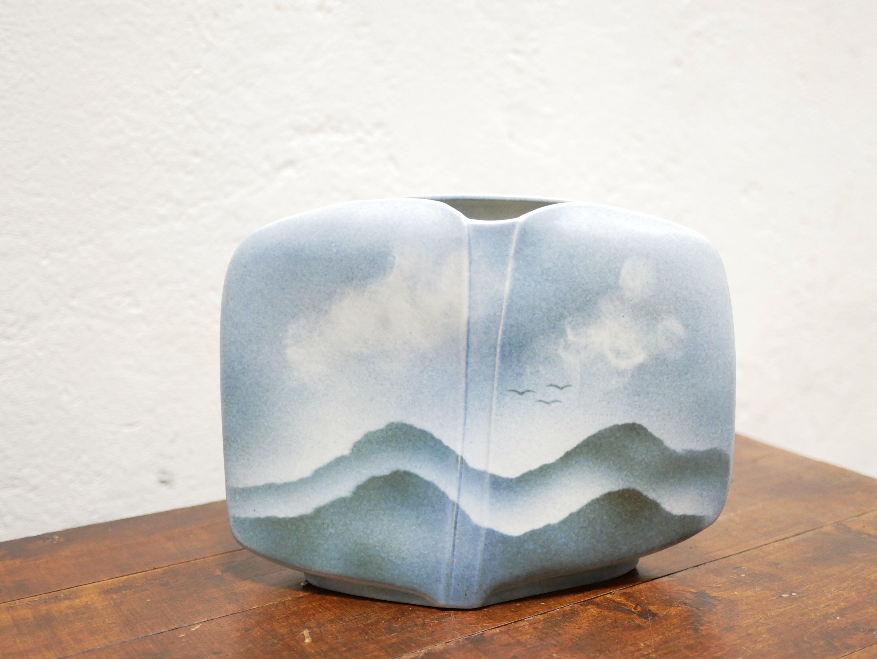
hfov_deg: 42.0
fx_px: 1141
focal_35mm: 45
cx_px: 479
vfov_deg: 32.2
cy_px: 319
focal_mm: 20
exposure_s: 1/60
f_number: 1.7
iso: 1000
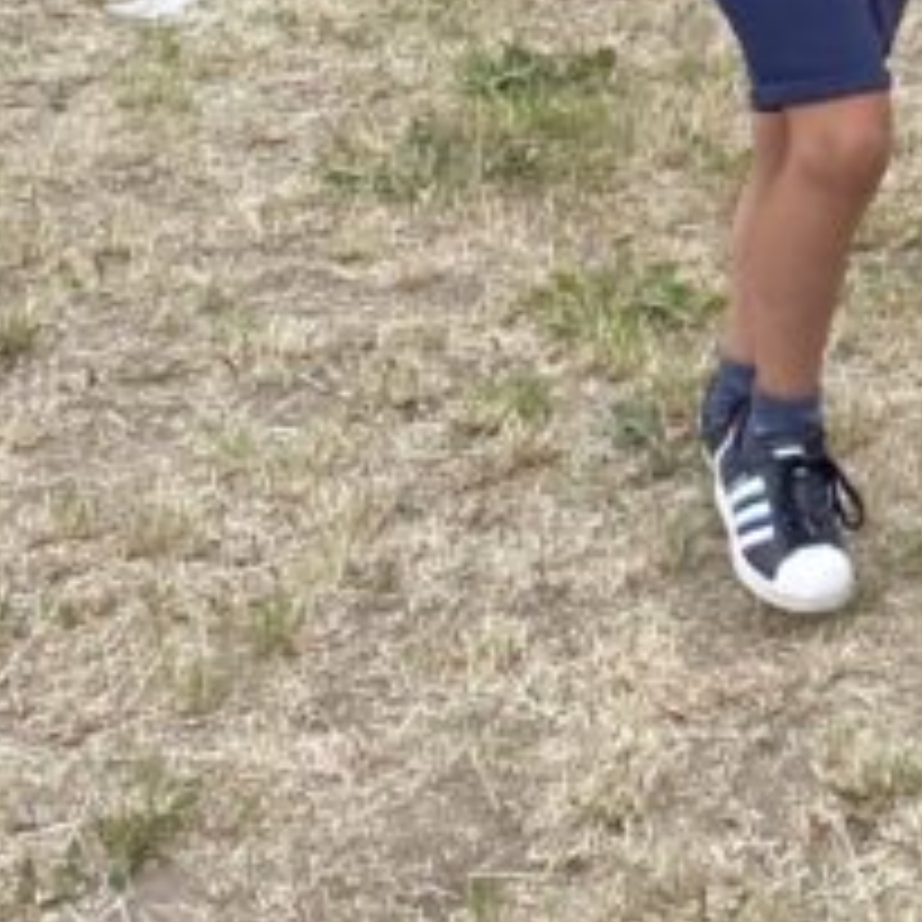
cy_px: -283
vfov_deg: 14.5
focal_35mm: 115
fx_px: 3465
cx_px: 1403
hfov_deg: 14.1
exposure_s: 1/456
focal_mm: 4.25
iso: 32
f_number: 1.8
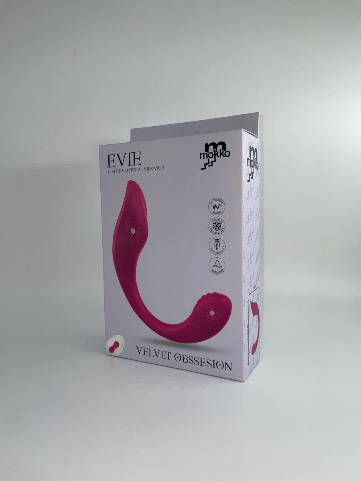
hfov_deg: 53.1
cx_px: 180
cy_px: 240
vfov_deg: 67.3
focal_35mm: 26
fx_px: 362
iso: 32
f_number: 1.6
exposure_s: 1/1435
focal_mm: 4.2
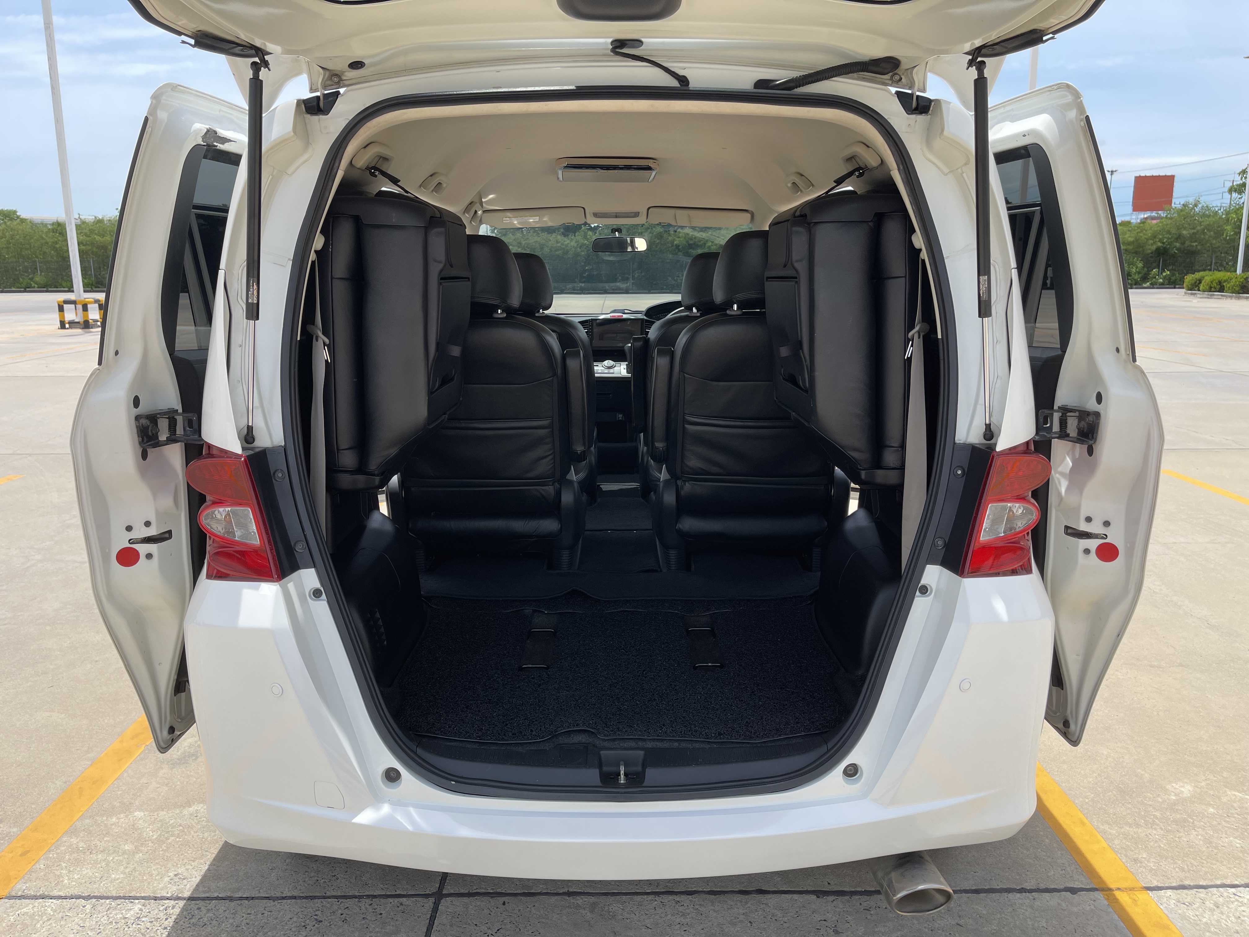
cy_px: 468
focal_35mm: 25
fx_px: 902
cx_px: 624
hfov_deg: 69.4
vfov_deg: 54.9
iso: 32
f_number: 1.6
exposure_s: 1/1821
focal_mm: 5.1
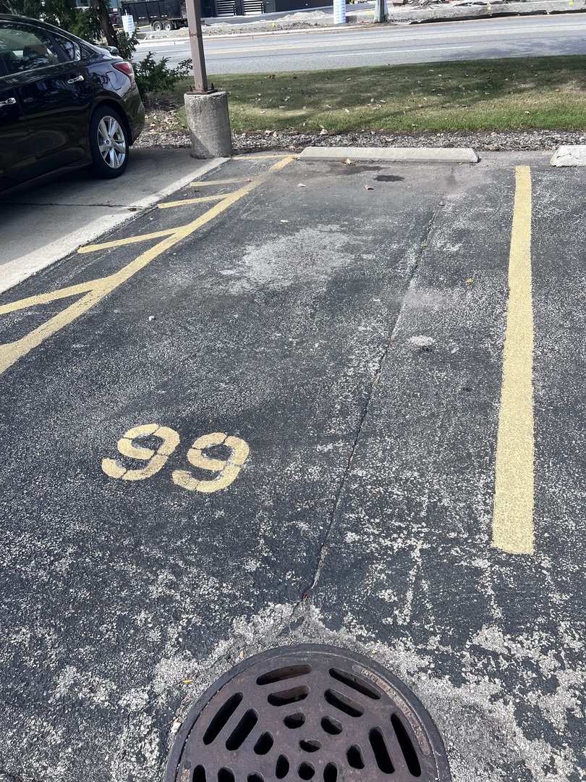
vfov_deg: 67.3
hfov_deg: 53.1
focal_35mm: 26
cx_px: 293
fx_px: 587
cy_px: 391
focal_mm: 5.7
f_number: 1.5
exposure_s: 1/1597
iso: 50
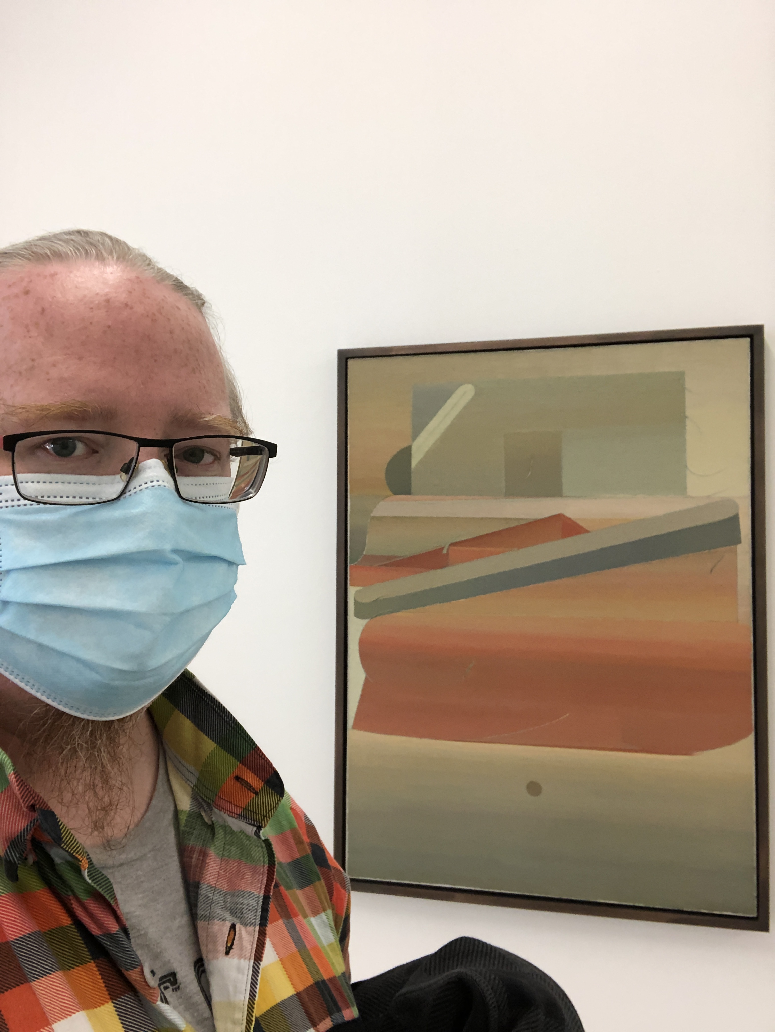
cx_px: 388
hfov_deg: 44.2
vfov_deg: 56.8
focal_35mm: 32
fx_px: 954
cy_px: 516
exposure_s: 1/60
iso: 125
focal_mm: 2.87
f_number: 2.2
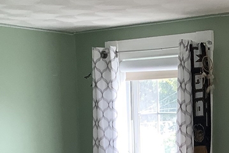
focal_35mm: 92
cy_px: 230
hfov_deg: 21.6
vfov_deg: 13.9
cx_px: 209
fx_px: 585
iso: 80
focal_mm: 3.3
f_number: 2.4
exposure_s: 1/120
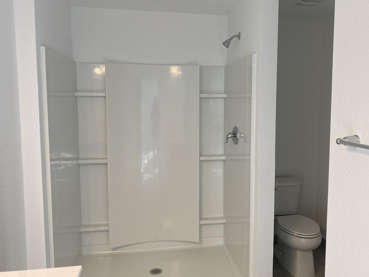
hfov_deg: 61.6
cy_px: 129
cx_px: 202
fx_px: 309
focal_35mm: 29
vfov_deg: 48.2
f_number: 1.8
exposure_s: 1/120
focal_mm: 4.25
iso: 80
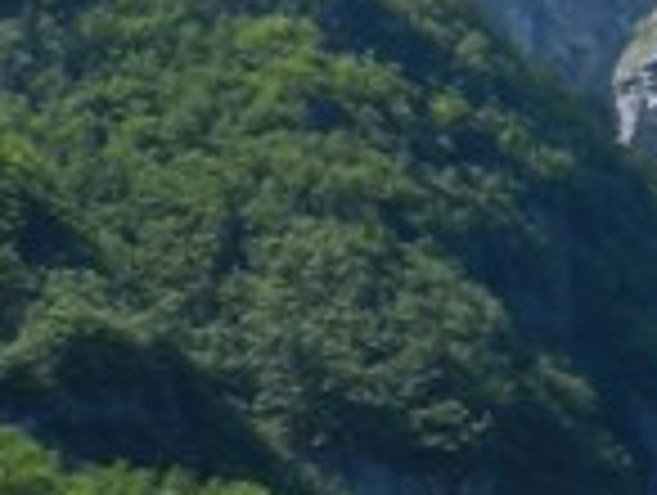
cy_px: 302
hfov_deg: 7.1
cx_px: 1440
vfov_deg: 5.6
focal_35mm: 266
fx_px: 5057
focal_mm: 6.7
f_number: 4
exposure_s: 1/1250
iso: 160
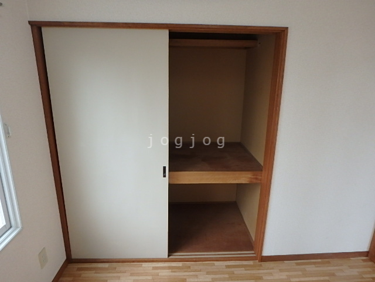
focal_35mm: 21
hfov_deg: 79.0
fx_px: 227
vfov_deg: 63.4
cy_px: 141
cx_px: 188
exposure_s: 1/30
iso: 320
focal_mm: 3.7
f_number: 3.5
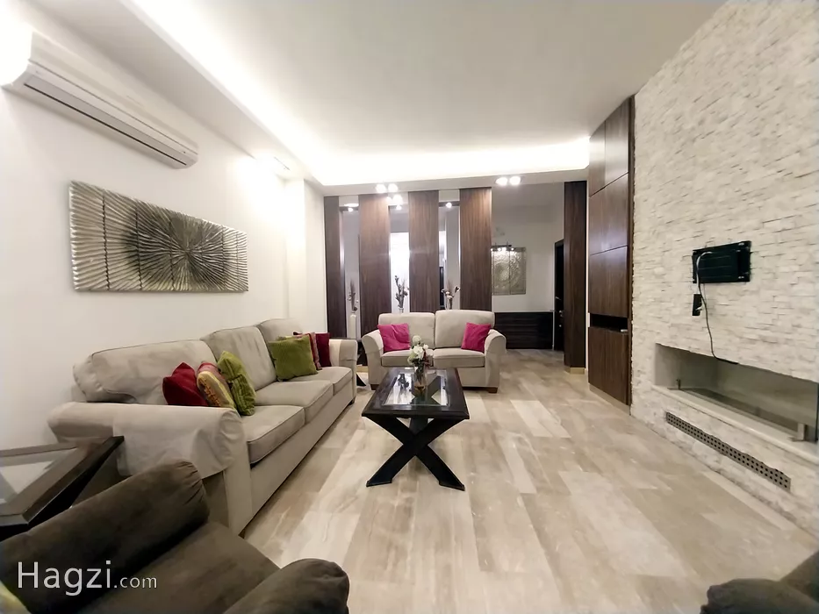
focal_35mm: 13
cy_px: 307
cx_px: 410
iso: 250
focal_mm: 1.3
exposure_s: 1/25
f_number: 2.2
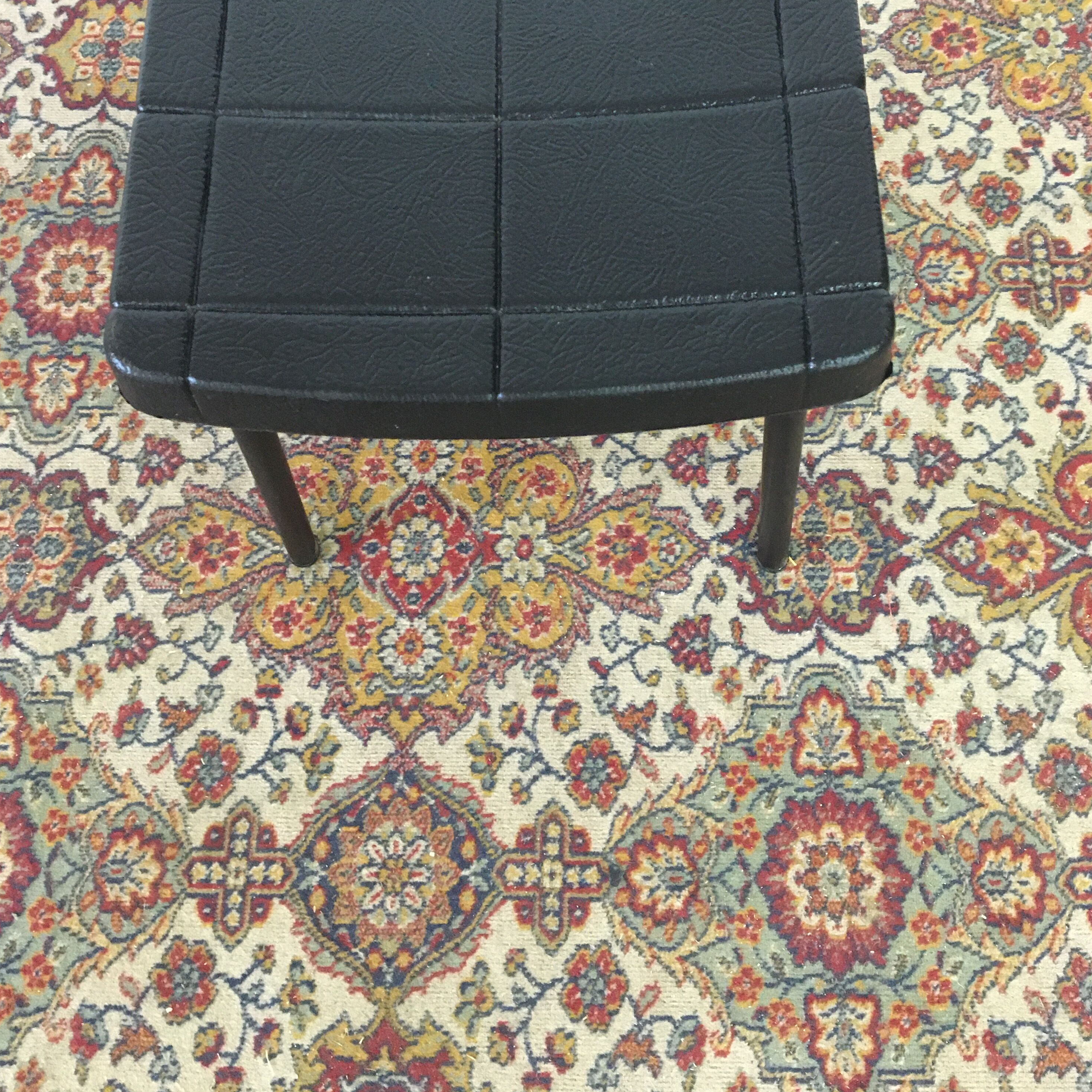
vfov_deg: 46.5
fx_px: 1249
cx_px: 548
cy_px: 364
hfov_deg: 47.2
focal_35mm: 35
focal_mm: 4.15
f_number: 2.2
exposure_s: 1/17
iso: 250
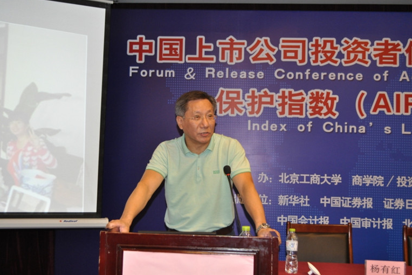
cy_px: 140
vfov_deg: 29.6
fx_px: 521
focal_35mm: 46
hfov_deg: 43.1
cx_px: 204
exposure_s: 1/60
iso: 800
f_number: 4.5
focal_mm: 29
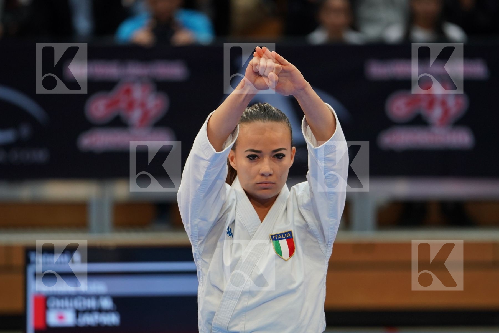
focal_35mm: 300
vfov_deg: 4.6
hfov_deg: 6.9
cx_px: 250
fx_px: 4158
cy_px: 166
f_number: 2.8
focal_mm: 200
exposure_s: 1/500
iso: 800
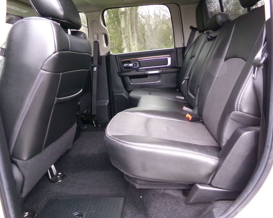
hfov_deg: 66.0
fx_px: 210
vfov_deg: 54.9
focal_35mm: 26
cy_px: 106
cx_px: 141
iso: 712
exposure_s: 1/60
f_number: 3.7
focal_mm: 4.3
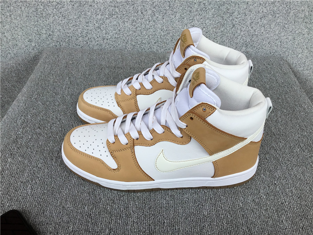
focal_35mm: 31
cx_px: 156
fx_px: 280
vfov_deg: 45.4
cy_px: 118
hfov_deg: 58.4
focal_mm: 3.3
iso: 25
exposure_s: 1/799
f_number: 2.4
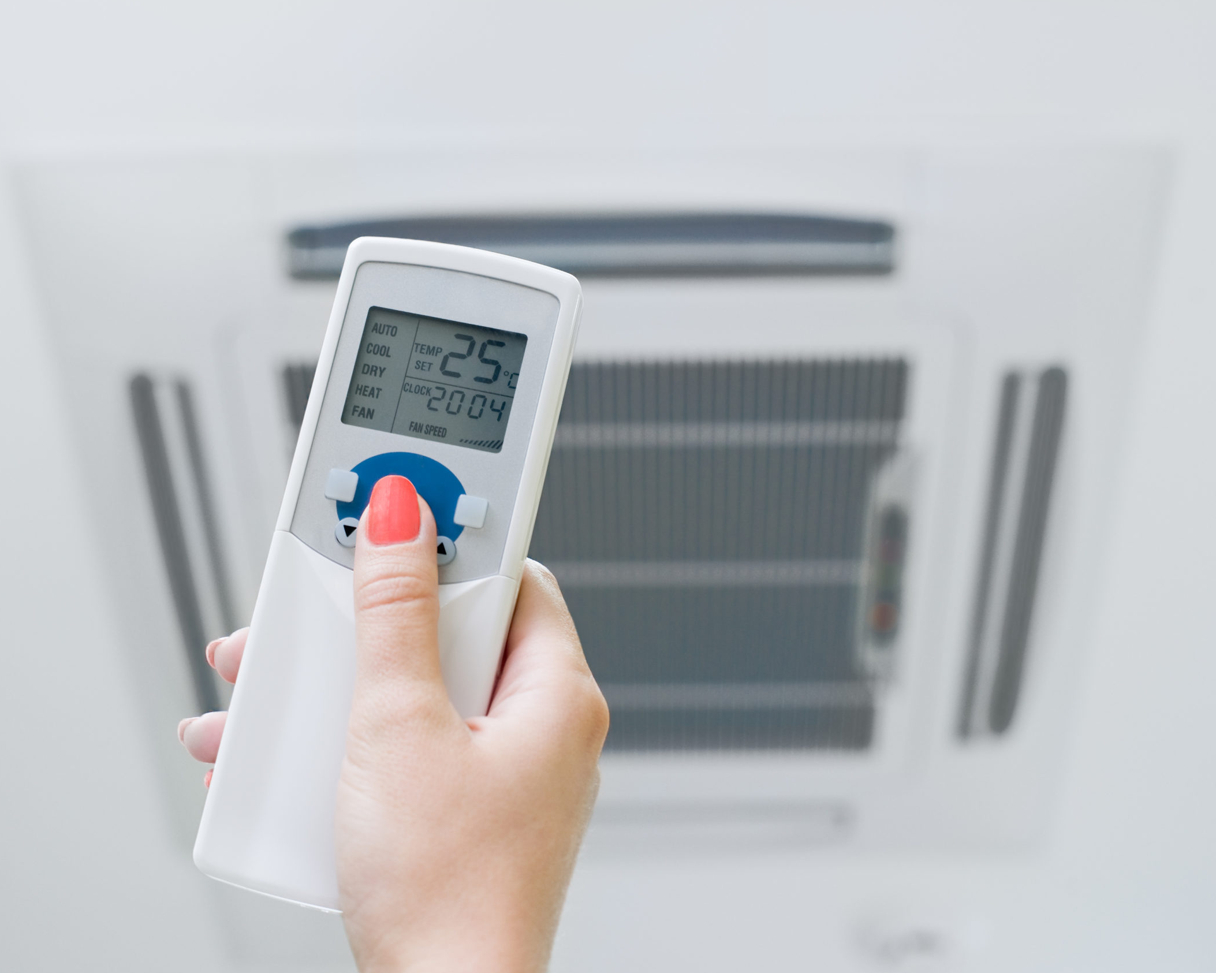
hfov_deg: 33.0
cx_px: 514
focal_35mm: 57
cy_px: 484
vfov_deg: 26.7
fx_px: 2051
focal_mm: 50
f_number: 5
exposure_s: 1/40
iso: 400
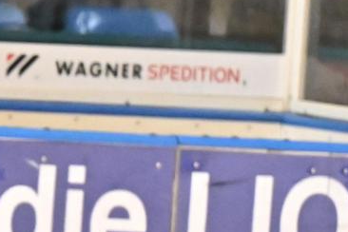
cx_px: -190
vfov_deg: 0.9
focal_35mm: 1574
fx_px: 15214
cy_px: 351
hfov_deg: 1.3
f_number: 2.8
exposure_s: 1/400
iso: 3200
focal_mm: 200
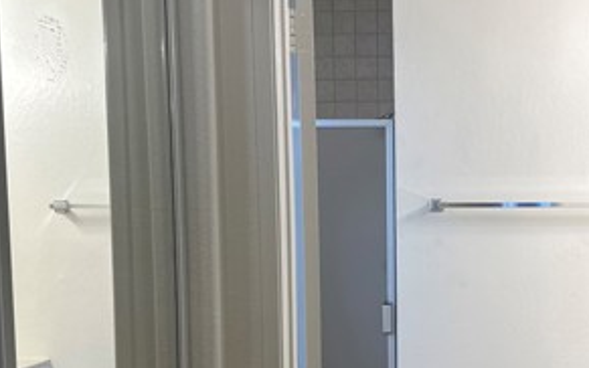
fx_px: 899
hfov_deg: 35.5
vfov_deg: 22.9
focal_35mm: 56
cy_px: 275
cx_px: 439
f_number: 1.78
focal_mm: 6.86
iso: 125
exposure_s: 1/120
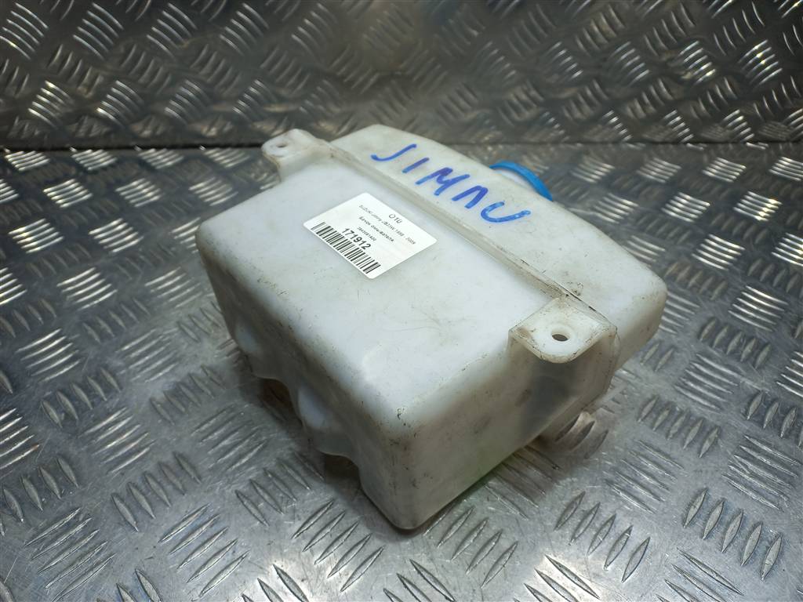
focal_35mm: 25
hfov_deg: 69.4
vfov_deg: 54.9
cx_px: 402
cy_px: 301
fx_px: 580
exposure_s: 1/100
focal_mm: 4.6
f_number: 1.8
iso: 40
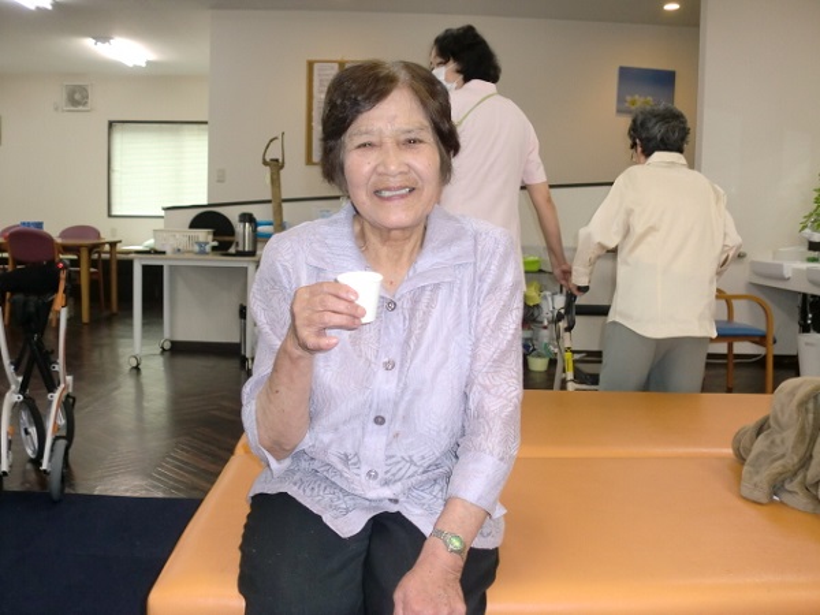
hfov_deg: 52.6
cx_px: 410
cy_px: 308
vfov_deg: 40.7
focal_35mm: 35
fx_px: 829
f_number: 3.1
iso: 200
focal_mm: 6.3
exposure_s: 1/60
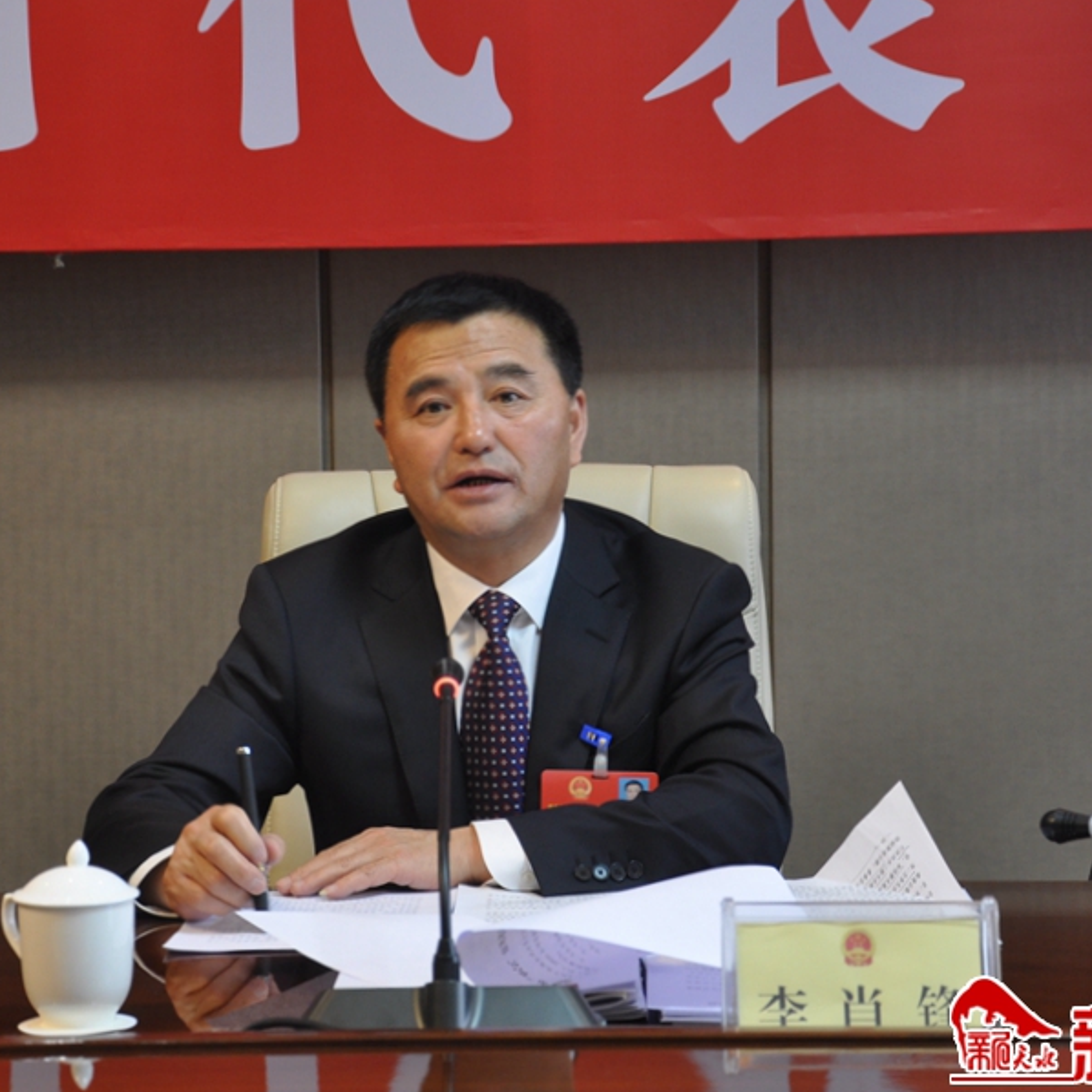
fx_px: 3605
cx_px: 467
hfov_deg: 17.2
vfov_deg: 17.2
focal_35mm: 101
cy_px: 544
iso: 450
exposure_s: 1/15
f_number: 5
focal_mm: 52
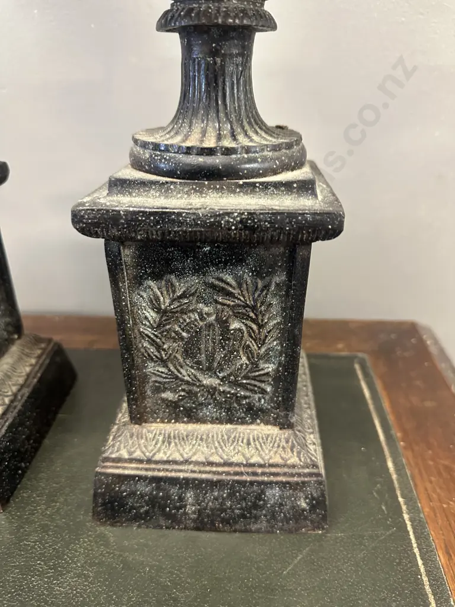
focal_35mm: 24
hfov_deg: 56.8
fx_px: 421
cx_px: 228
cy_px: 304
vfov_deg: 71.6
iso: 500
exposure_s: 1/50
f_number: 1.78
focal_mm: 6.86
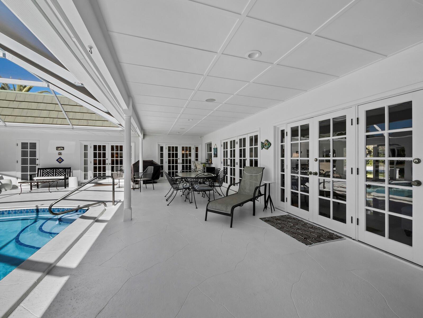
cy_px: 159
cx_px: 212
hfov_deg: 102.0
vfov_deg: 85.7
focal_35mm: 14
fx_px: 171
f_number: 13
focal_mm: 7
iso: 320
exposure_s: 1/50
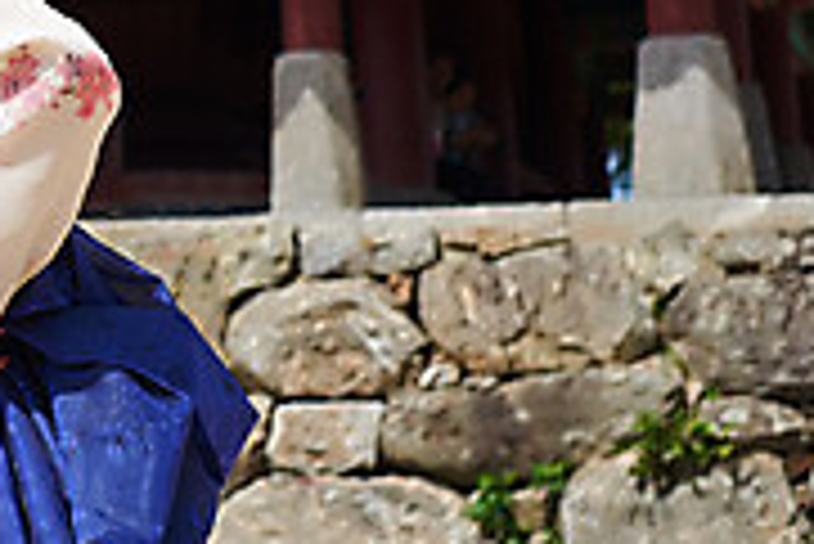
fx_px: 2693
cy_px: -229
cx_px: -263
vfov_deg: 11.2
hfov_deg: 16.2
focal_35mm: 119
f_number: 2.8
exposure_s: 1/2000
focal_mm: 36
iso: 100
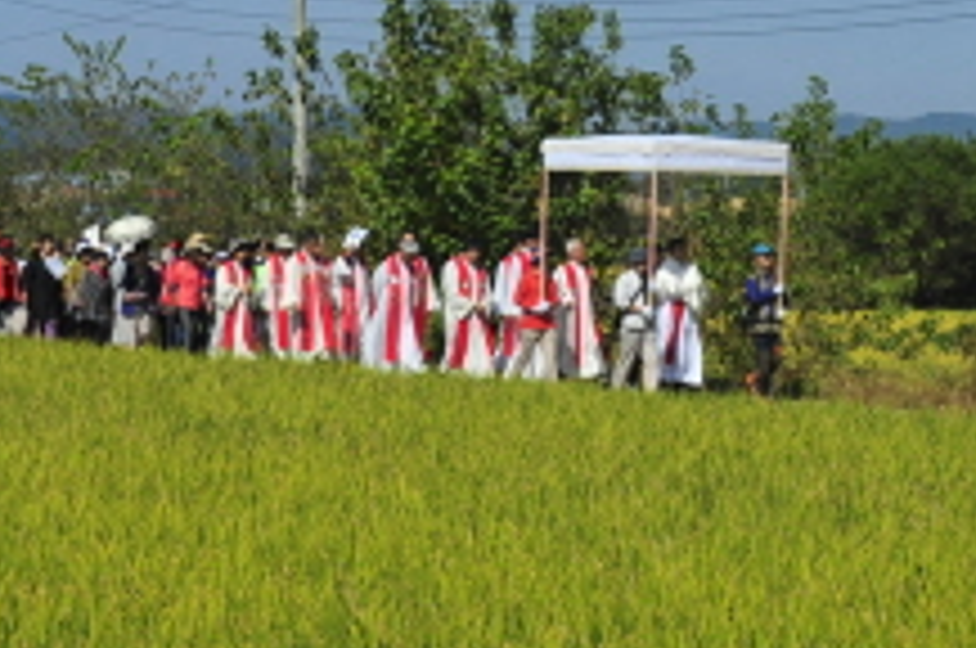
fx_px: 3492
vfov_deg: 10.6
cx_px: 486
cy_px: 97
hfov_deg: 15.9
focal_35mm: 129
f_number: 11
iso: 200
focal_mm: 40
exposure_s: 1/400
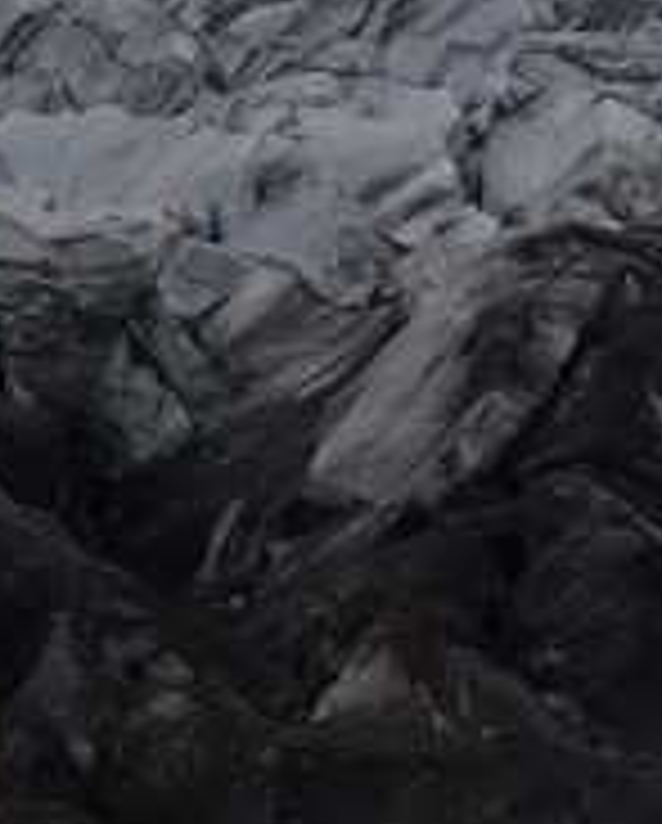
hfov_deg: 4.0
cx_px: -2076
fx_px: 8844
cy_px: -41
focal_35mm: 362
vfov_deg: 5.3
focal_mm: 16.86
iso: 250
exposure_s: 1/1000
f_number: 4.5
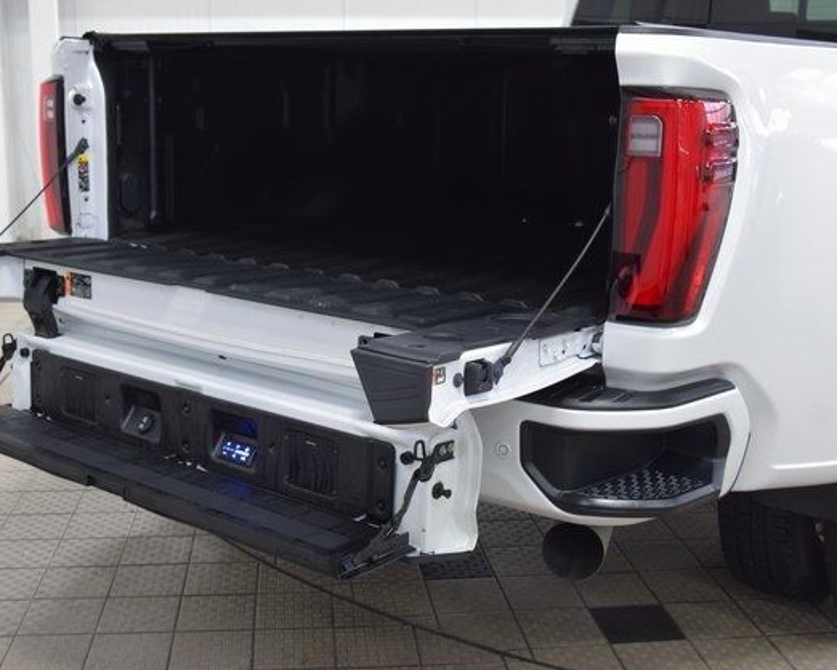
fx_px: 1154
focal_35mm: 47
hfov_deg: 39.8
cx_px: 362
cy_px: 337
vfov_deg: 32.4
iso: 800
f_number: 6.3
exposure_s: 1/15
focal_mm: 27
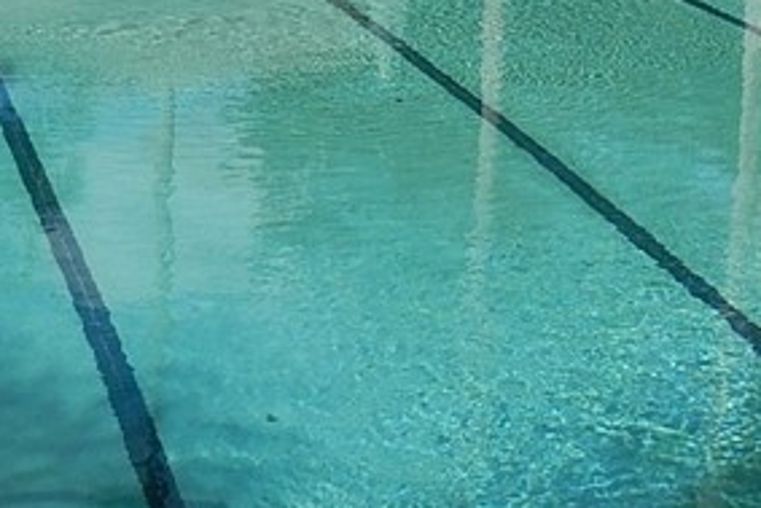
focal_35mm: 94
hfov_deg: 21.5
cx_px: 549
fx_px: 1988
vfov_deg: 14.4
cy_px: 27
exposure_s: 1/640
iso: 125
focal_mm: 4.5
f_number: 6.8
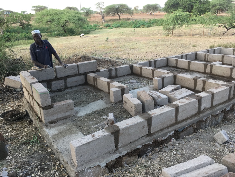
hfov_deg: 61.7
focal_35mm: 29
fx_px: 197
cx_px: 118
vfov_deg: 48.2
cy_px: 88
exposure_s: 1/112
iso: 25
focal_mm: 4.15
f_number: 2.2
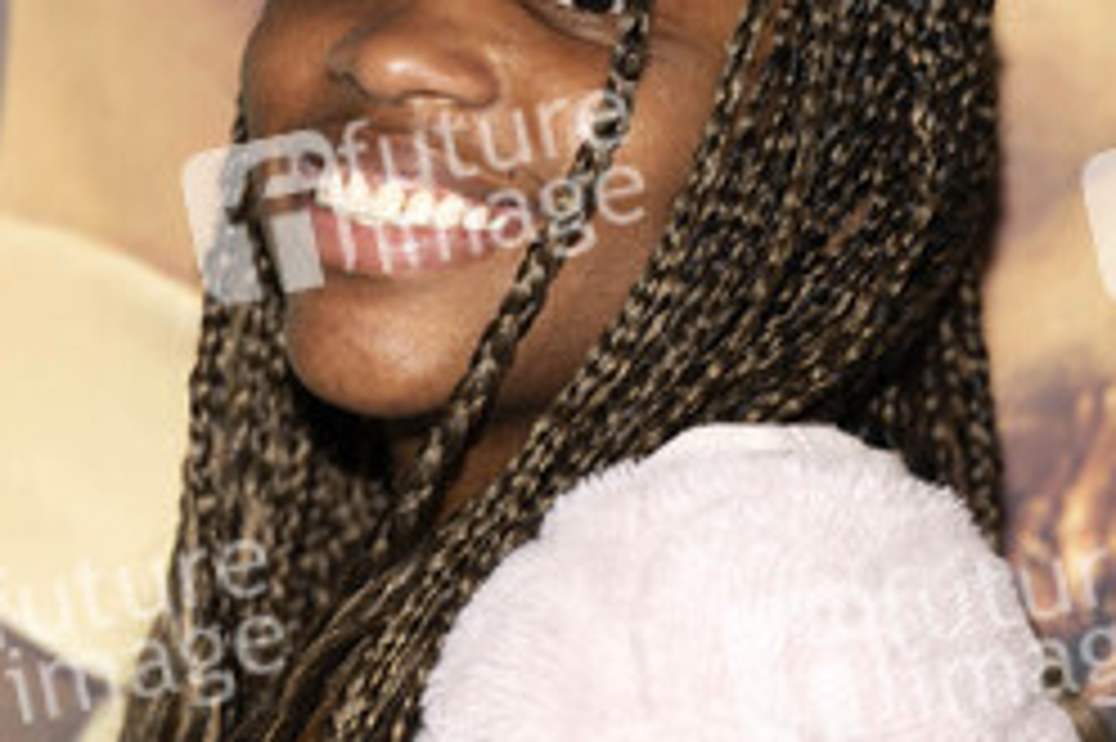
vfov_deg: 5.7
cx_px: 544
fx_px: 7497
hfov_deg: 8.5
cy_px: 423
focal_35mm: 242
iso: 800
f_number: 4.5
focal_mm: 150
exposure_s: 1/200
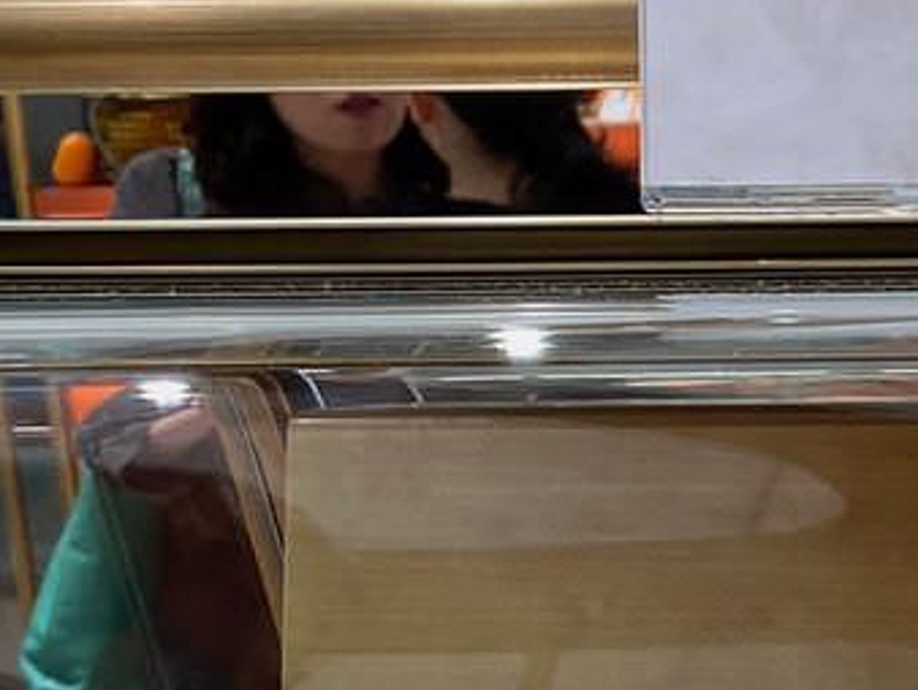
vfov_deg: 11.5
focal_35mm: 123
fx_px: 3264
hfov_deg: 13.4
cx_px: 1928
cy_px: 1084
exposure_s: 1/100
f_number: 1.8
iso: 40
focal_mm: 4.25
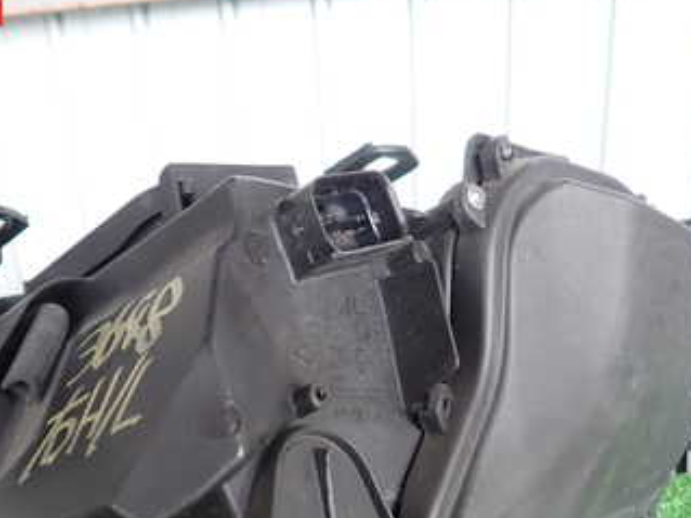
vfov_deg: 29.5
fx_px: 938
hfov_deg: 40.2
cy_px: 472
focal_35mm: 47
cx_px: 260
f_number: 2
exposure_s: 1/60
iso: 100
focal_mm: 4.5
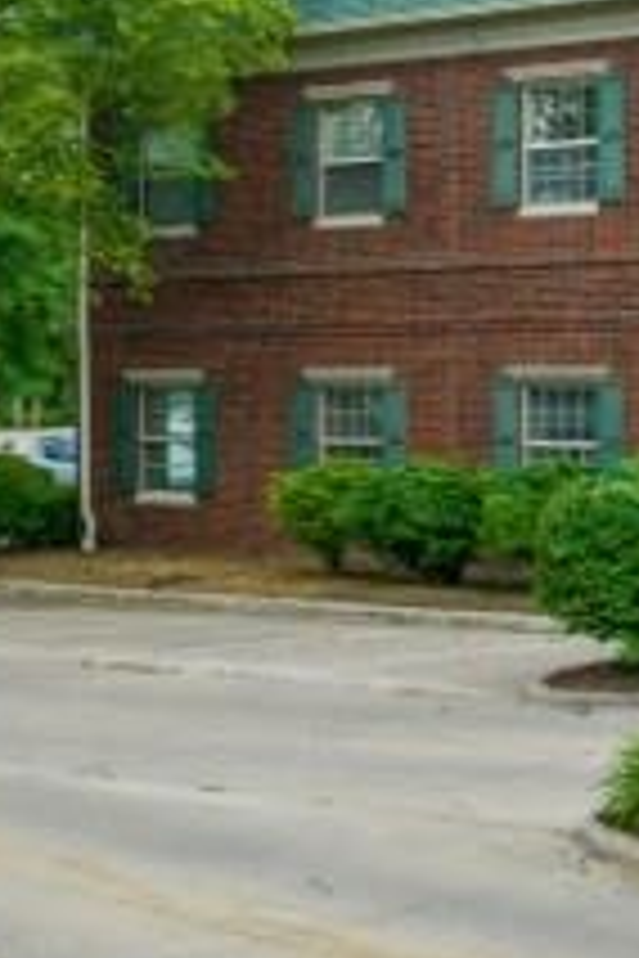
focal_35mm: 75
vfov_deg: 26.8
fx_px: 1997
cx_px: 1089
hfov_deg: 15.9
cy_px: 324
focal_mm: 12.29
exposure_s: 1/800
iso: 200
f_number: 2.8
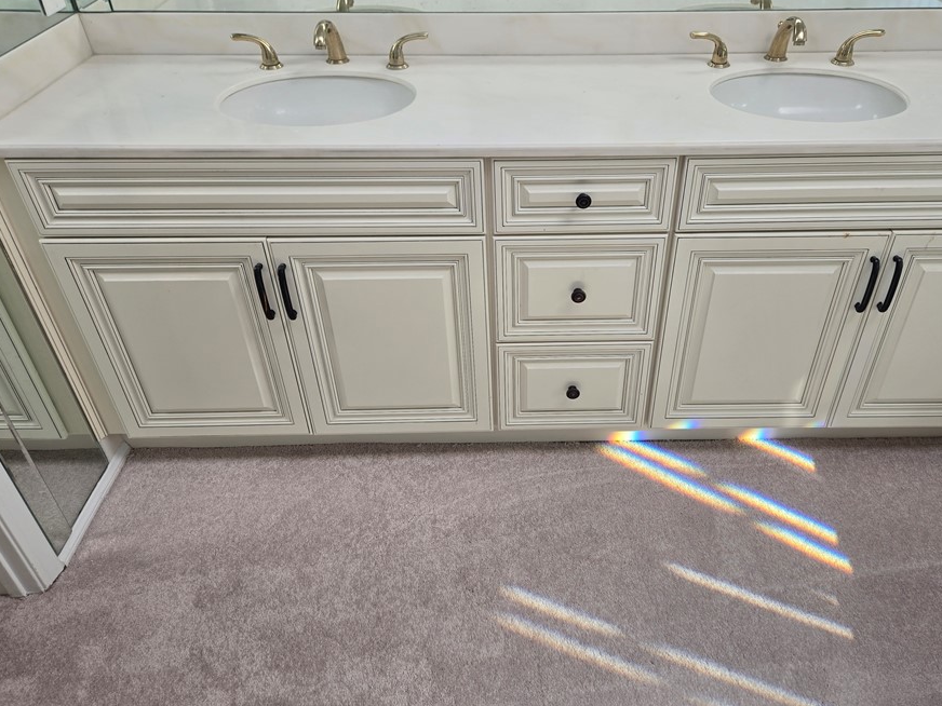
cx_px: 531
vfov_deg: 51.3
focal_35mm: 27
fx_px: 735
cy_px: 327
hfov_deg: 65.1
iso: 25
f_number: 1.8
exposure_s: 1/157
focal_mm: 5.4
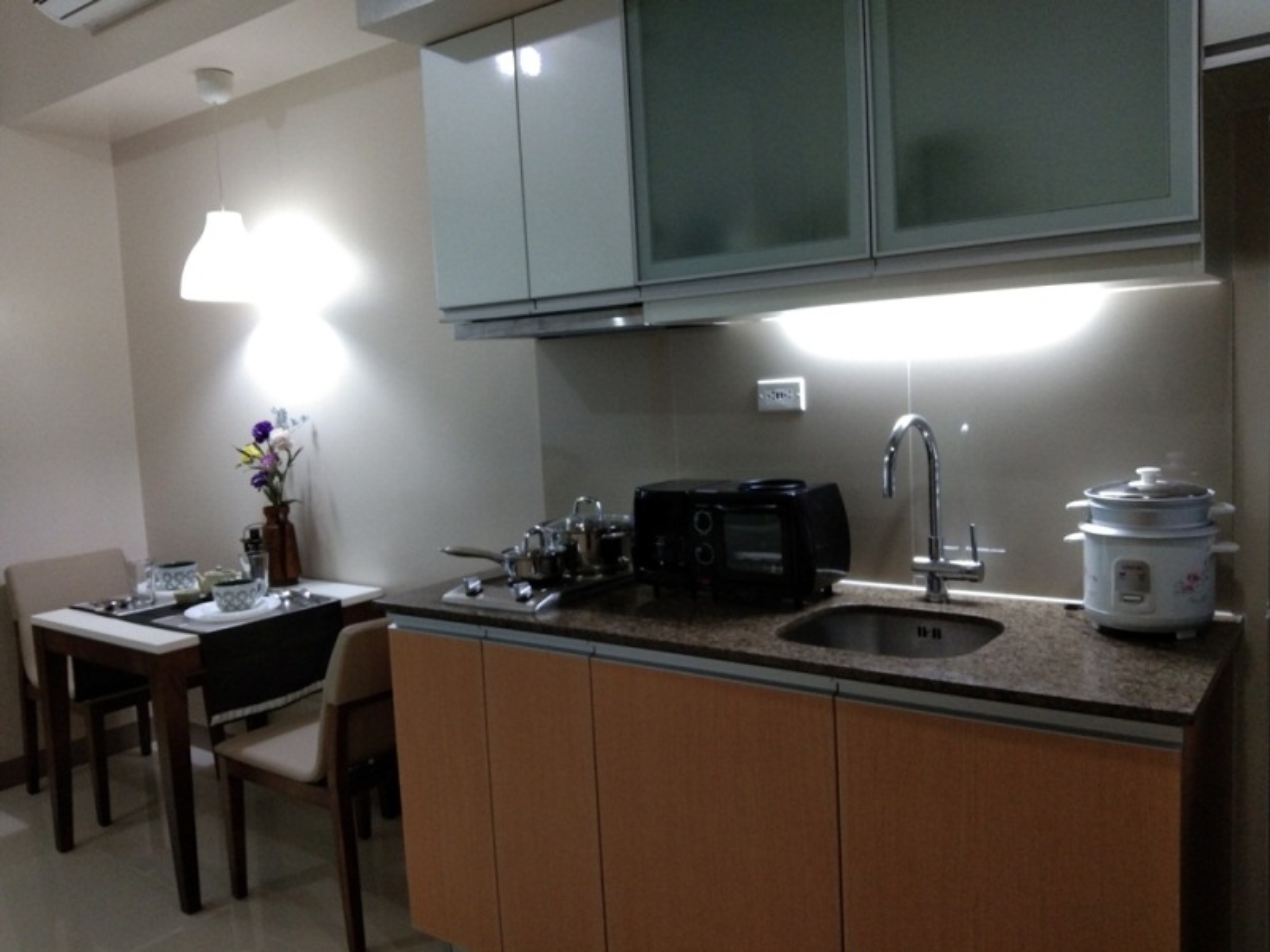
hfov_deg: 58.4
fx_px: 1137
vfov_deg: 45.4
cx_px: 635
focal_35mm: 31
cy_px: 476
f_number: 2.2
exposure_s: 1/25
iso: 160
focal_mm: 3.69
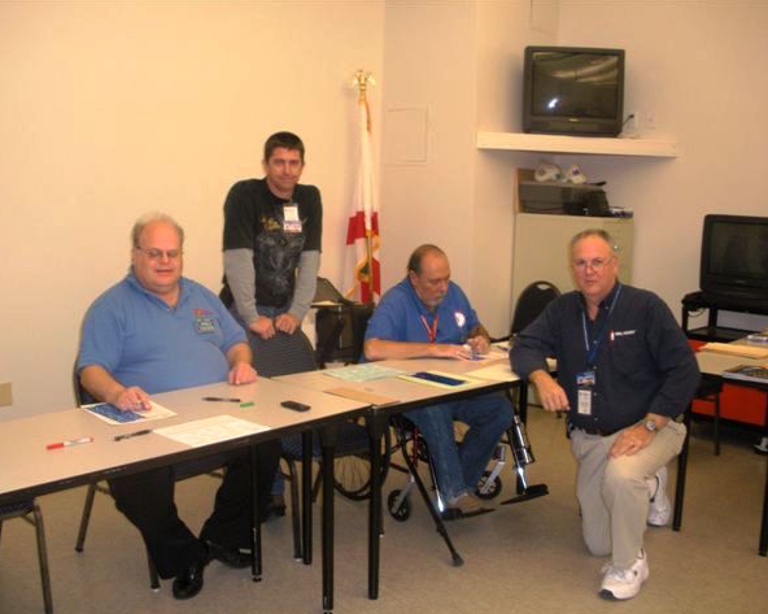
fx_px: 863
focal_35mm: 38
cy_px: 309
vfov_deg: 39.1
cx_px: 365
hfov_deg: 47.9
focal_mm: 6.3
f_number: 3.5
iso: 290
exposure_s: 1/30
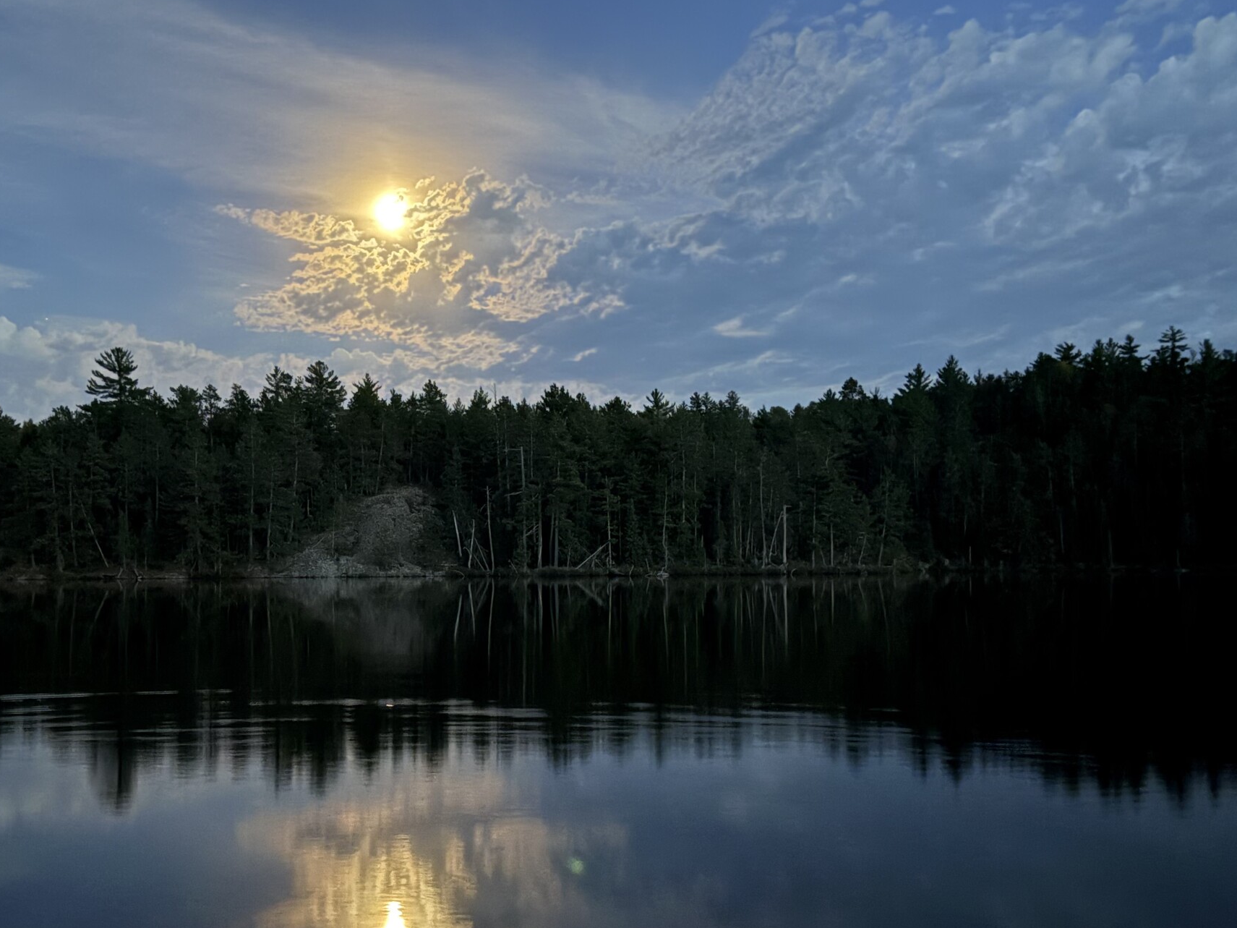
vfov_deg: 37.6
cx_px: 492
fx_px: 1358
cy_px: 544
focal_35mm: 38
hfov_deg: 48.7
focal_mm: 5.96
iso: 1250
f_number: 1.6
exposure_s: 1/2
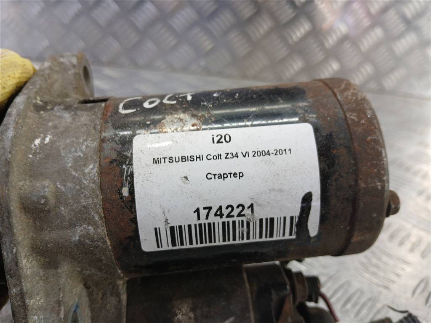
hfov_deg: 67.3
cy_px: 162
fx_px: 324
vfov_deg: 53.1
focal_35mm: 26
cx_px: 216
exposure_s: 1/50
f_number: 1.8
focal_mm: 3.98
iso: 64
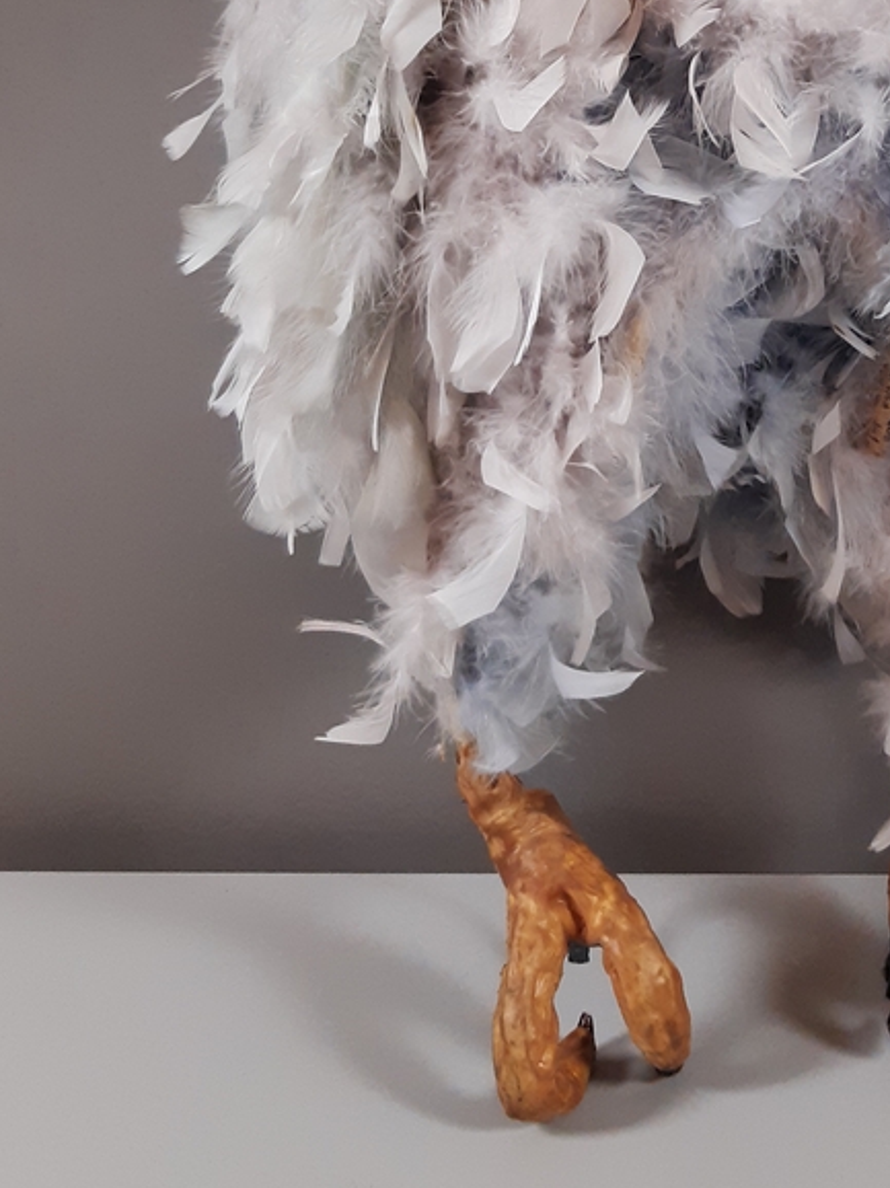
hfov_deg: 26.4
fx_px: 1853
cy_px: 119
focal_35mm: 54
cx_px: 752
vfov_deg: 33.7
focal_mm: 3.92
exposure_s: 1/100
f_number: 1.7
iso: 200
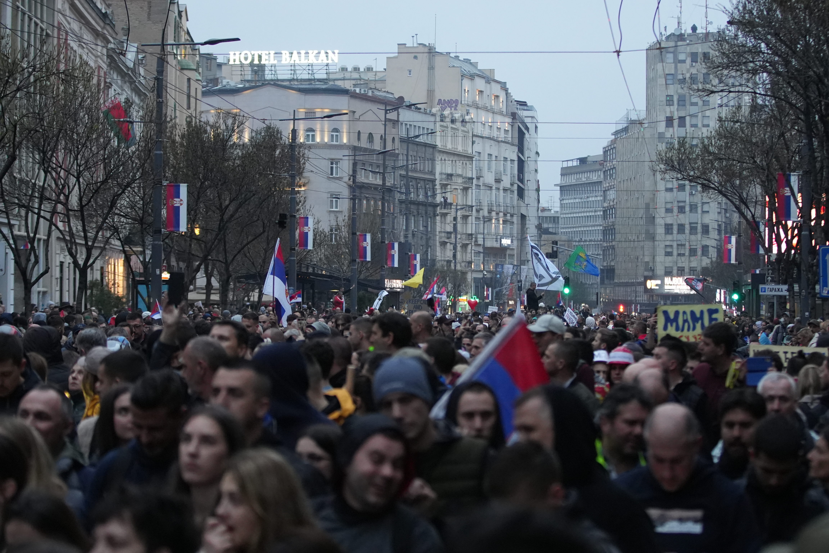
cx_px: 414
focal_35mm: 105
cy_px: 276
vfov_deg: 13.0
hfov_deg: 19.5
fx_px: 2418
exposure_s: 1/400
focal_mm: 70
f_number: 2.8
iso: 4000
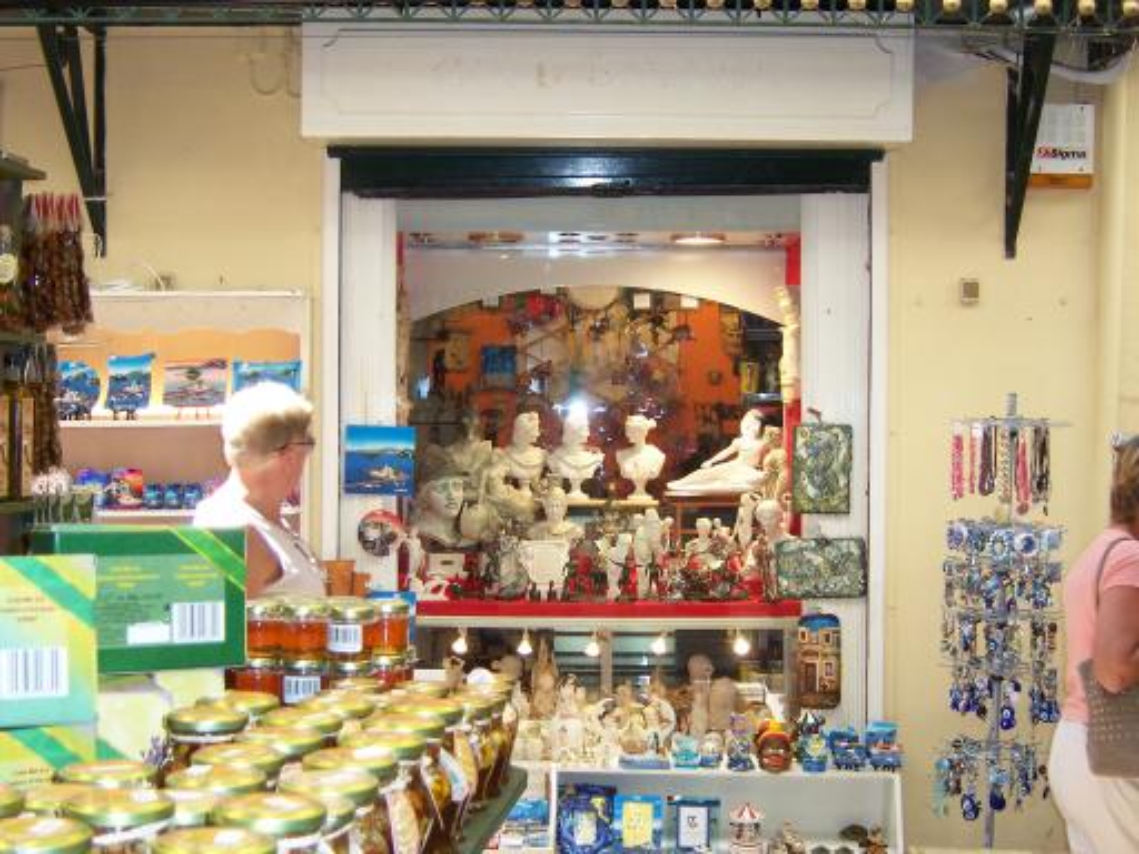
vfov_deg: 27.0
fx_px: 1777
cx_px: 570
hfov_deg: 35.5
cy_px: 427
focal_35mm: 54
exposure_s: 1/125
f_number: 3.6
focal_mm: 9
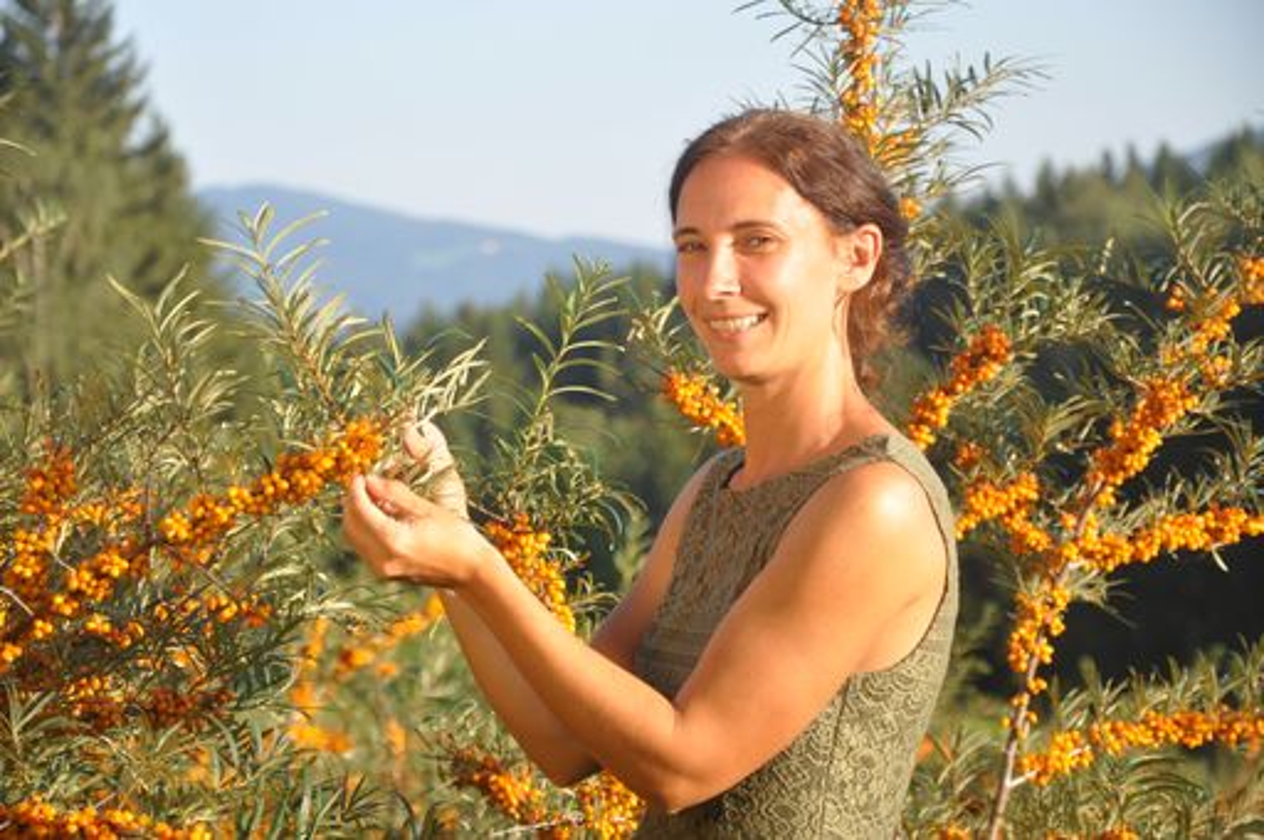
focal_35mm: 135
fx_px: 4734
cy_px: 420
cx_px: 632
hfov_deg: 15.2
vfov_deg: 10.1
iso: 200
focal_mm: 90
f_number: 7.1
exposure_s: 1/200
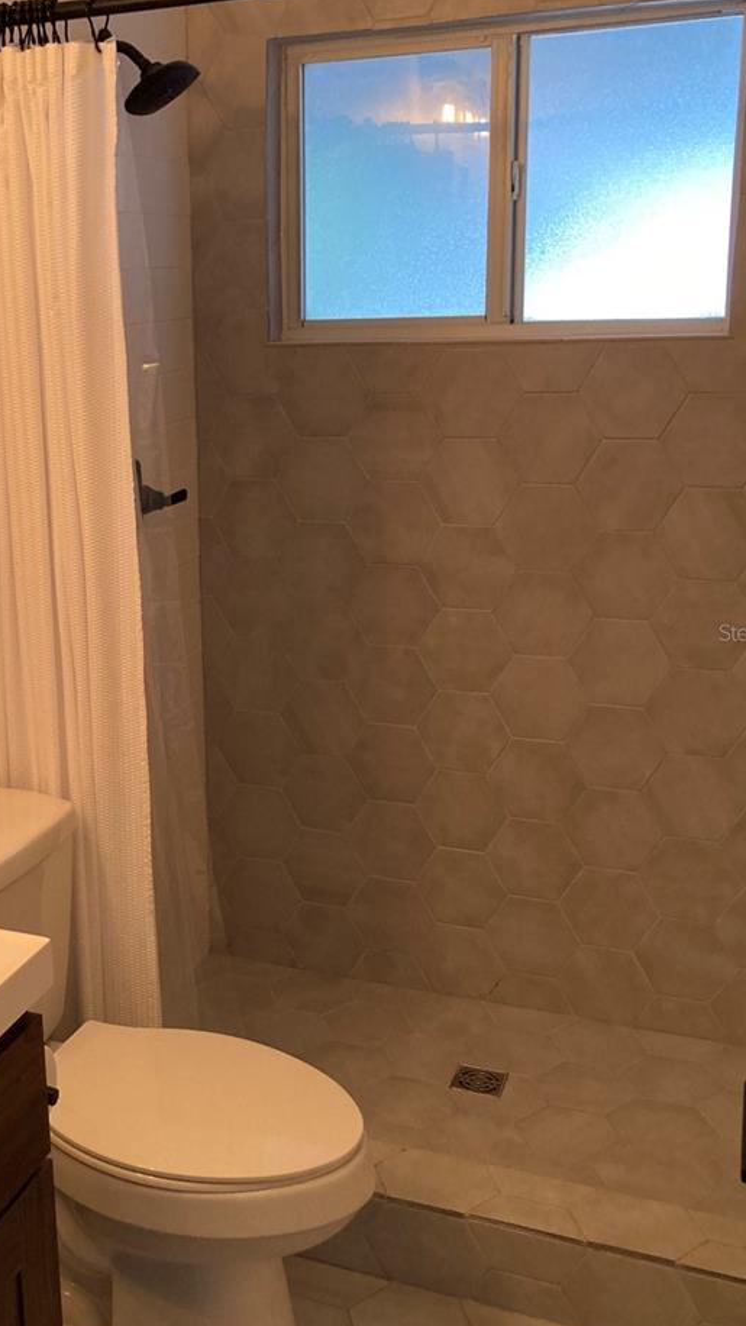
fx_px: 1406
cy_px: 632
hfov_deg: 29.2
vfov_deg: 50.5
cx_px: 169
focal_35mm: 40
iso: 200
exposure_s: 1/60
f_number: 1.8
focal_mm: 3.99
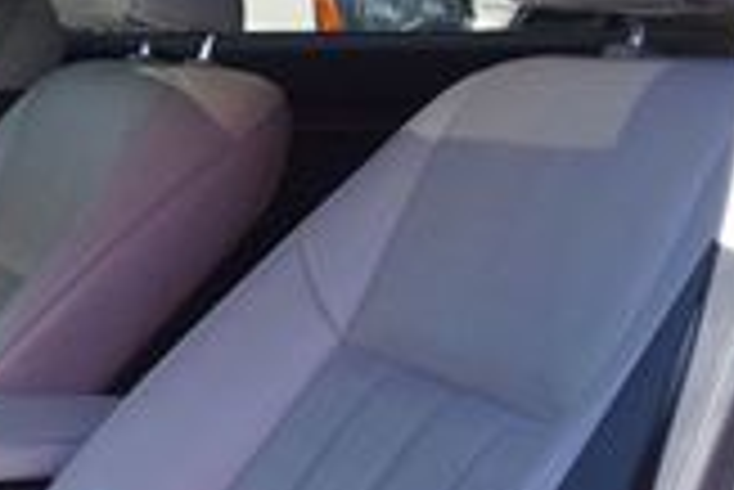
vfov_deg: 14.4
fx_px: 1918
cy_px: 441
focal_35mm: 94
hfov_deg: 19.1
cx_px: -356
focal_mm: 16
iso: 100
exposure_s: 1/80
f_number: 5
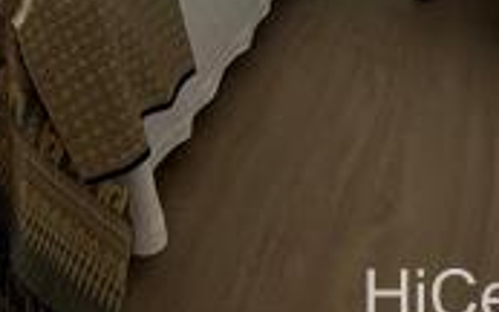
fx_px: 693
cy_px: -370
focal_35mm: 51
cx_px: -133
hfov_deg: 31.5
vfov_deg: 16.4
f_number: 1.8
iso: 32
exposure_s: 1/137
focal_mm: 1.57
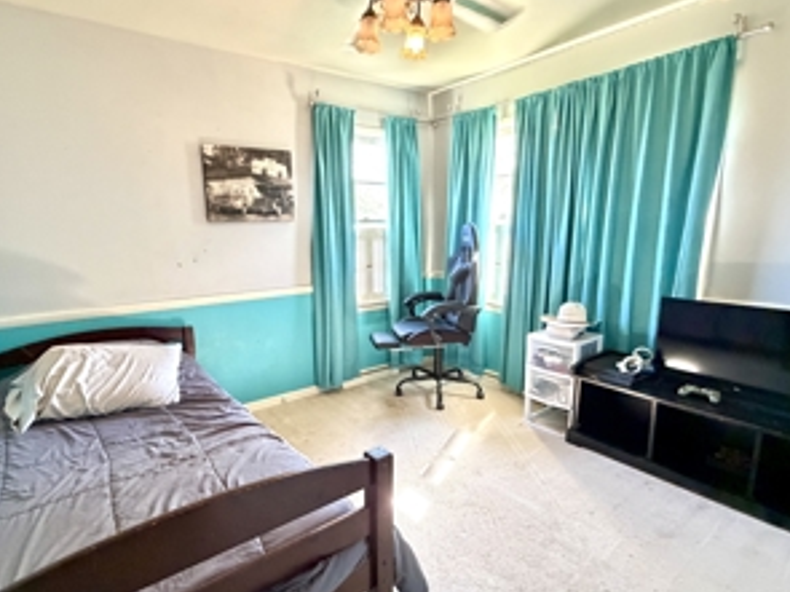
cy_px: 311
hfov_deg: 84.4
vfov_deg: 68.6
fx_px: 433
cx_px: 356
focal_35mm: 19
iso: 1000
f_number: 2.2
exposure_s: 1/60
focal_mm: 2.22
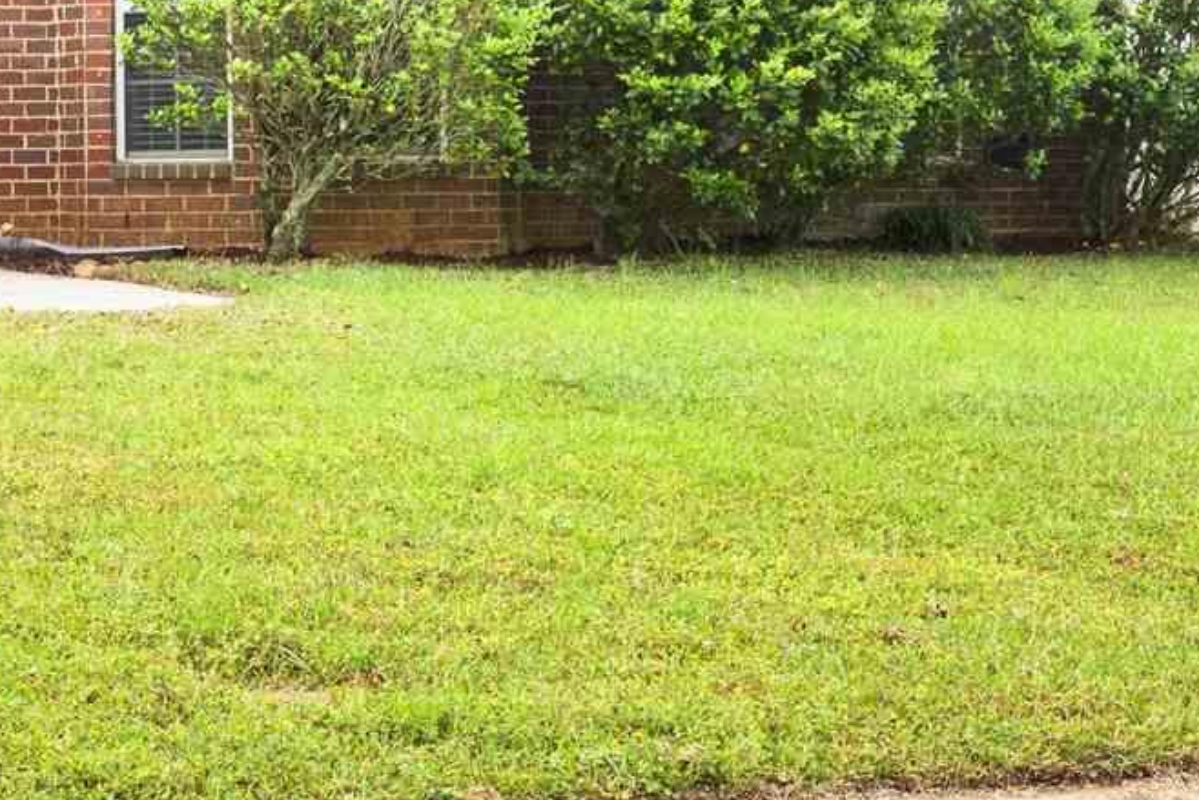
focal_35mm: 98
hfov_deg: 18.3
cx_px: -640
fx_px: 3264
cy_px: 179
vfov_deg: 13.9
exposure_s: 1/125
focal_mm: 21
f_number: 11
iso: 400
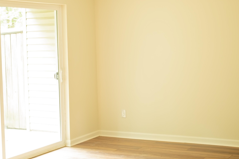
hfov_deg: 29.6
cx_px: 111
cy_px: 73
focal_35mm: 68
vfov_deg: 20.0
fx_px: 451
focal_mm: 35
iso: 800
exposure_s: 1/125
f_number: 1.8
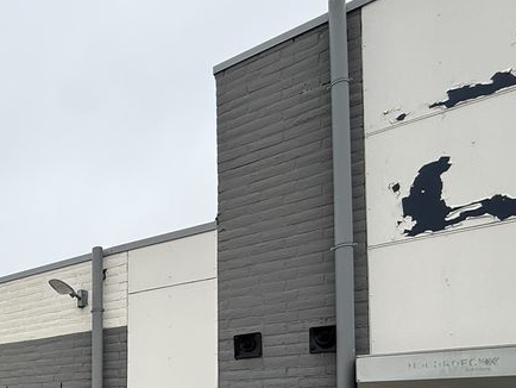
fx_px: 492
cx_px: -24
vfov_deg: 37.5
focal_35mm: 33
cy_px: 405
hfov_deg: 44.9
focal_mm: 2.22
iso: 50
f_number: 2.2
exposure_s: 1/726
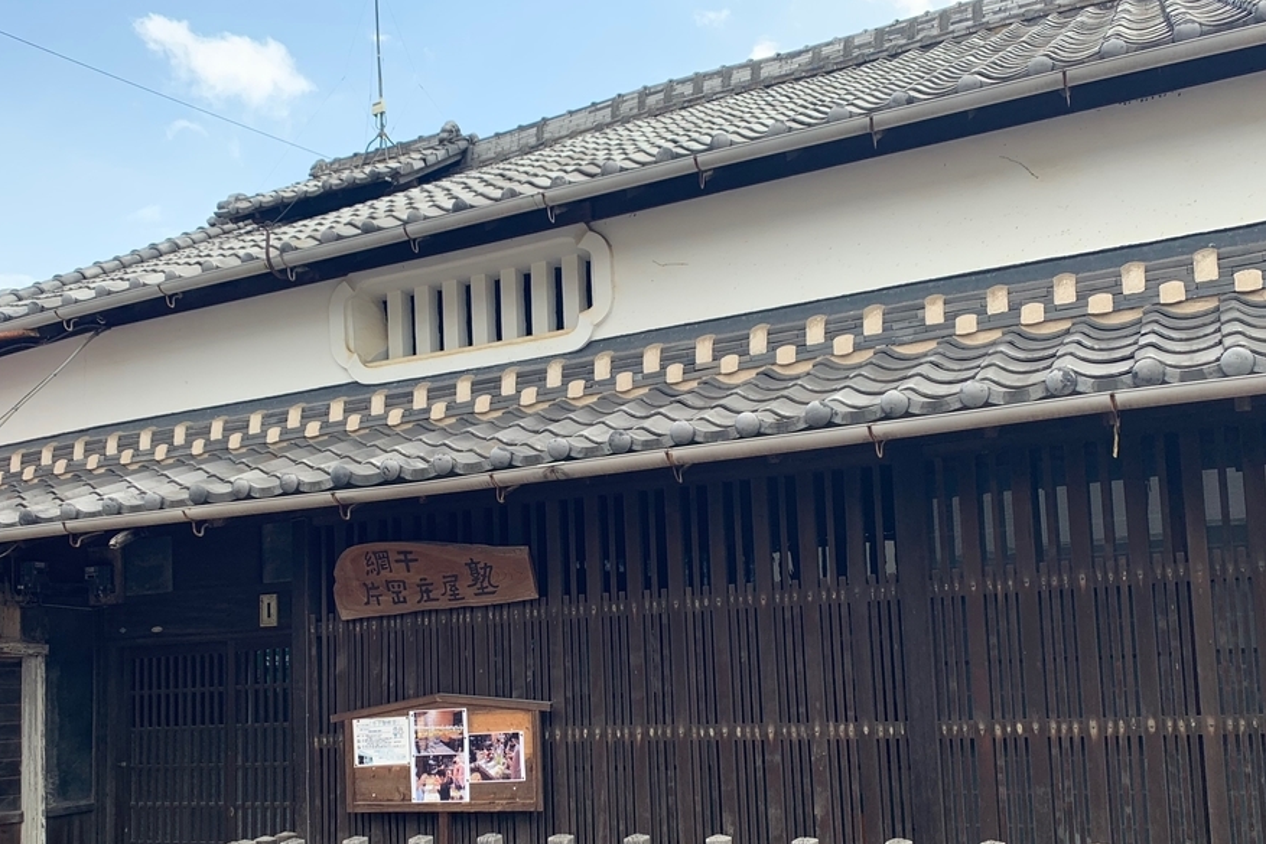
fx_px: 1301
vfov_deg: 35.5
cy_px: 577
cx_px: 562
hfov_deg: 51.8
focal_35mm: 37
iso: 25
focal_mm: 4.25
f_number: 1.8
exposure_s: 1/279
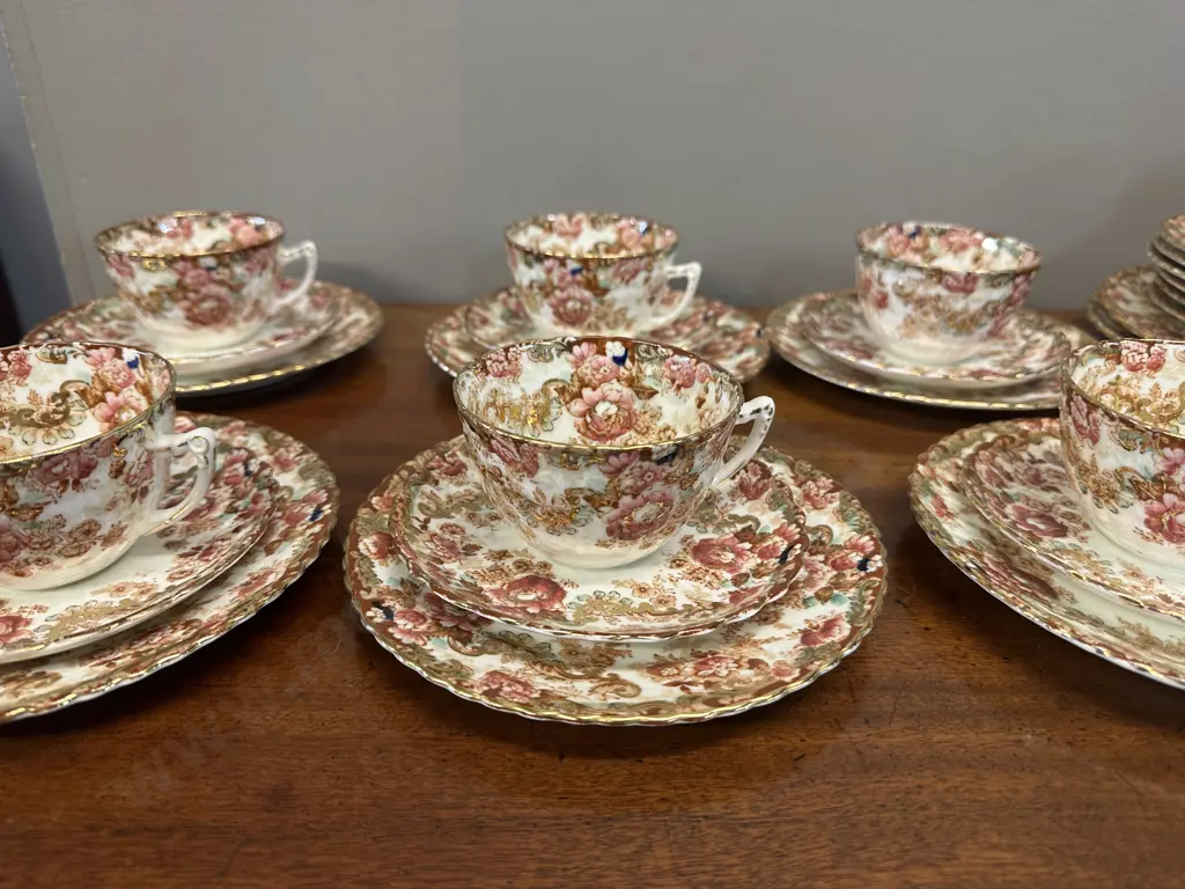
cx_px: 592
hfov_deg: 71.6
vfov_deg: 56.8
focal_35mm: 24
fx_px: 822
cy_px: 444
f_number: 1.78
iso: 125
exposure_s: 1/50
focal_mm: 6.86
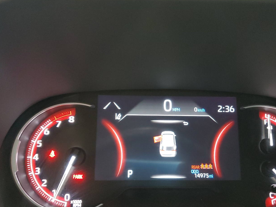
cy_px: 122
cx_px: 154
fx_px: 271
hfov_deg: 53.8
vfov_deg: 41.6
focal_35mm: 34
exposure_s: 1/20
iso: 316
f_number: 1.5
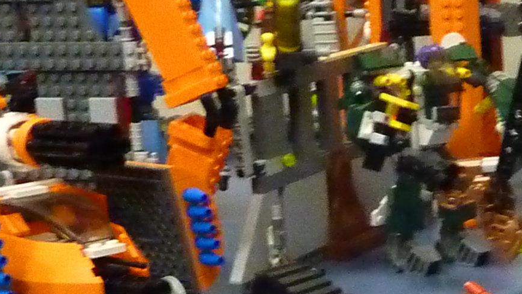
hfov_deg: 17.0
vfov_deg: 10.5
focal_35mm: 114
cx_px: 777
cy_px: 301
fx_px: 1578
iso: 800
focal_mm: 4.1
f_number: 3.3
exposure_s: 1/25
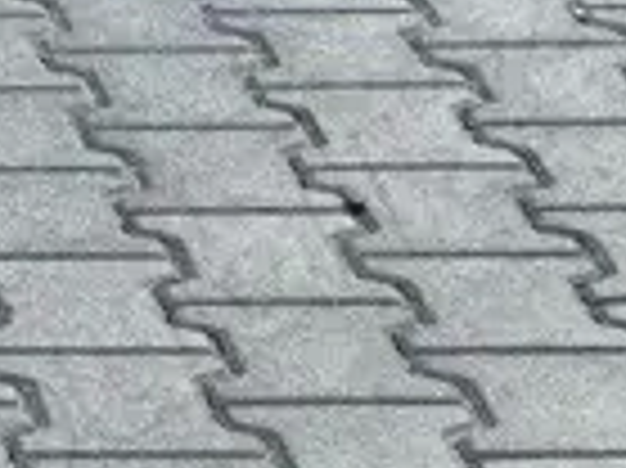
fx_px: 6234
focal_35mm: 345
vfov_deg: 4.1
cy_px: -972
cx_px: -1621
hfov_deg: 5.2
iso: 100
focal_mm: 6.86
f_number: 1.78
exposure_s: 1/1848
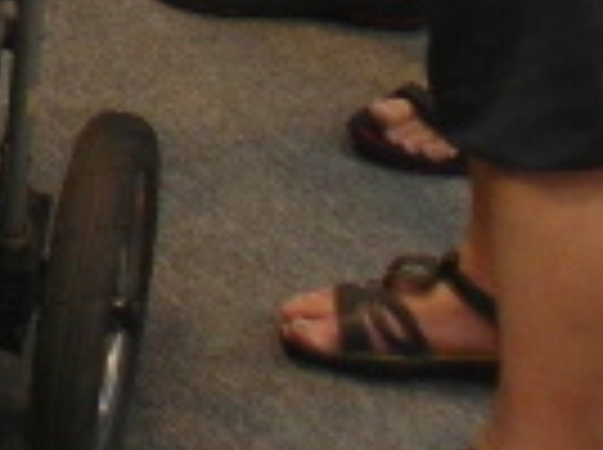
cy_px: -747
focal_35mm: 184
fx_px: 3199
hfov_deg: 9.1
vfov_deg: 7.4
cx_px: -1084
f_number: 1.6
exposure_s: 1/45
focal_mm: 5.2
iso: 200
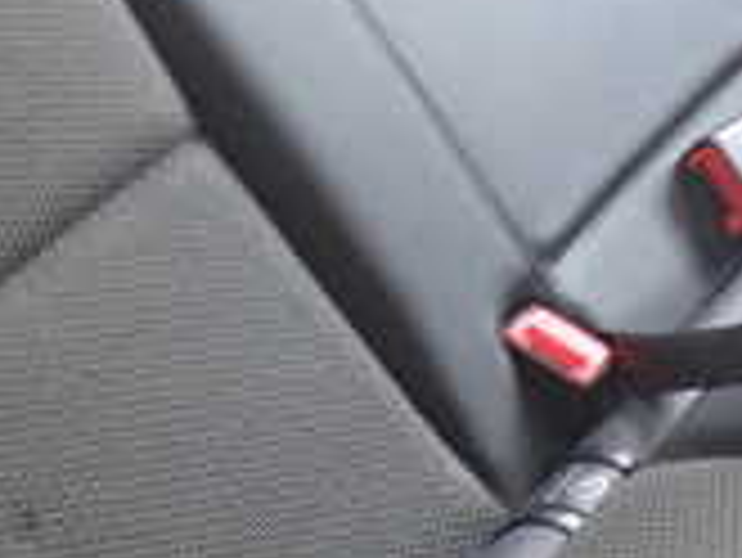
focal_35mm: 109
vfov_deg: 13.5
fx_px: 2338
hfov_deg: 18.0
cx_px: 369
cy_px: 117
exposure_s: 1/30
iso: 320
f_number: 2.3
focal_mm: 5.4
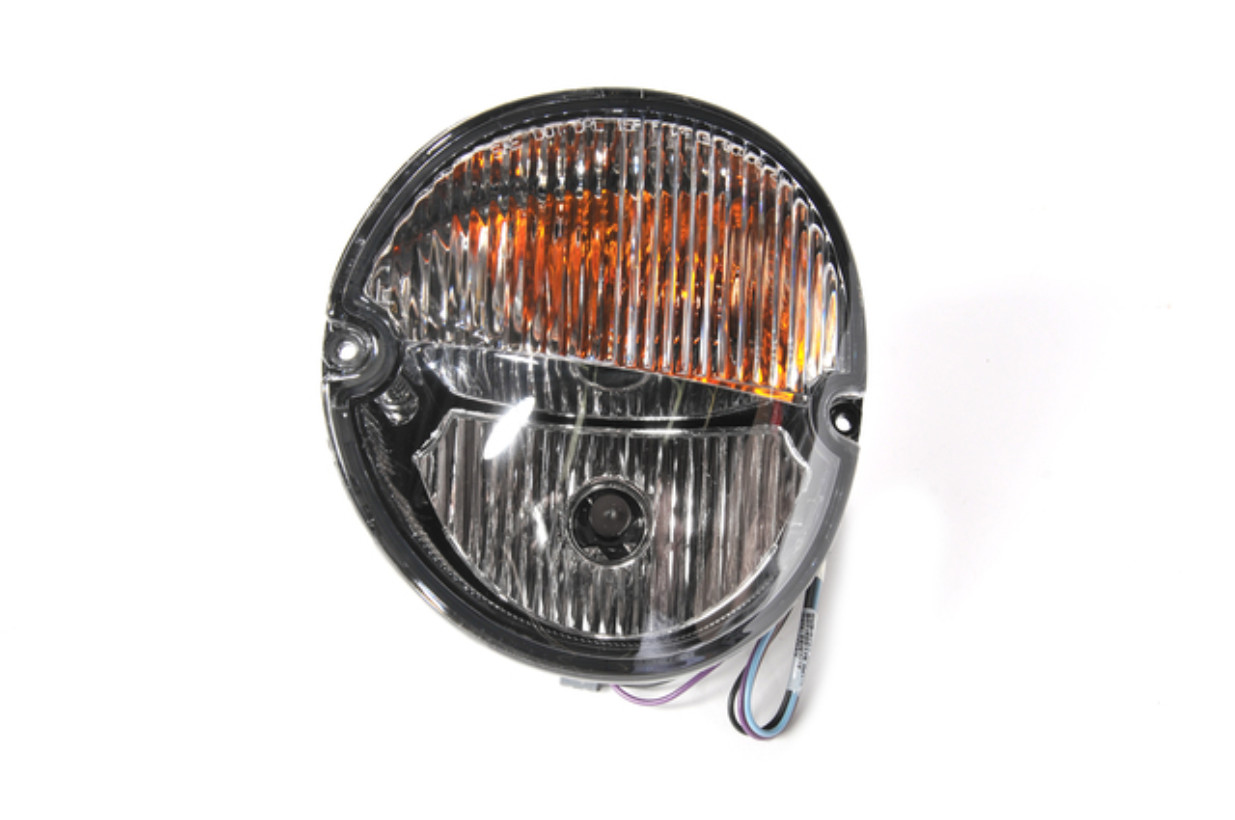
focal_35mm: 78
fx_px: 2672
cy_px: 410
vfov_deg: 17.4
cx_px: 618
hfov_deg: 26.0
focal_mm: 52
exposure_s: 1/200
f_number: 16
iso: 200
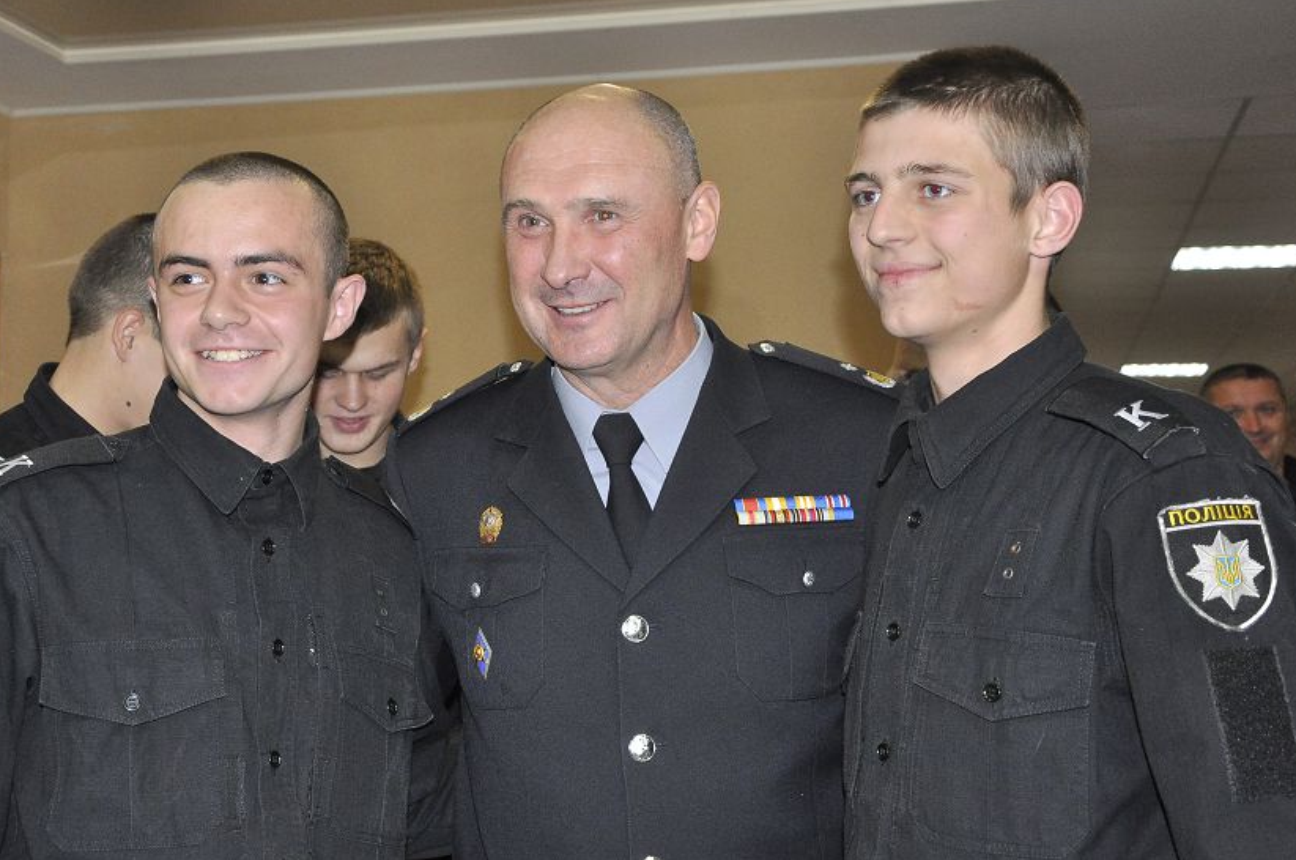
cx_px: 539
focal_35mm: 56
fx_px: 2013
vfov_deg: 24.1
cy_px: 444
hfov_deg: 35.6
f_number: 4.5
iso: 1250
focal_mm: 30
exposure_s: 1/60
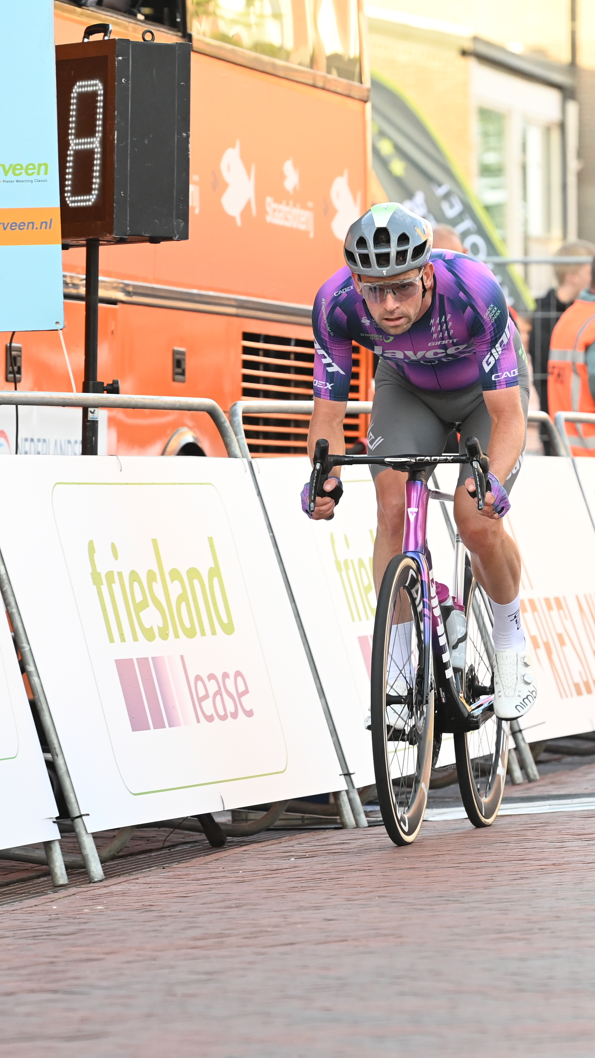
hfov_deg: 4.7
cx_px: 429
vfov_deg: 8.3
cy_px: 529
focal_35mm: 260
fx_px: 7292
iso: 3200
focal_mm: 165
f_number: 5
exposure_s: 1/1000
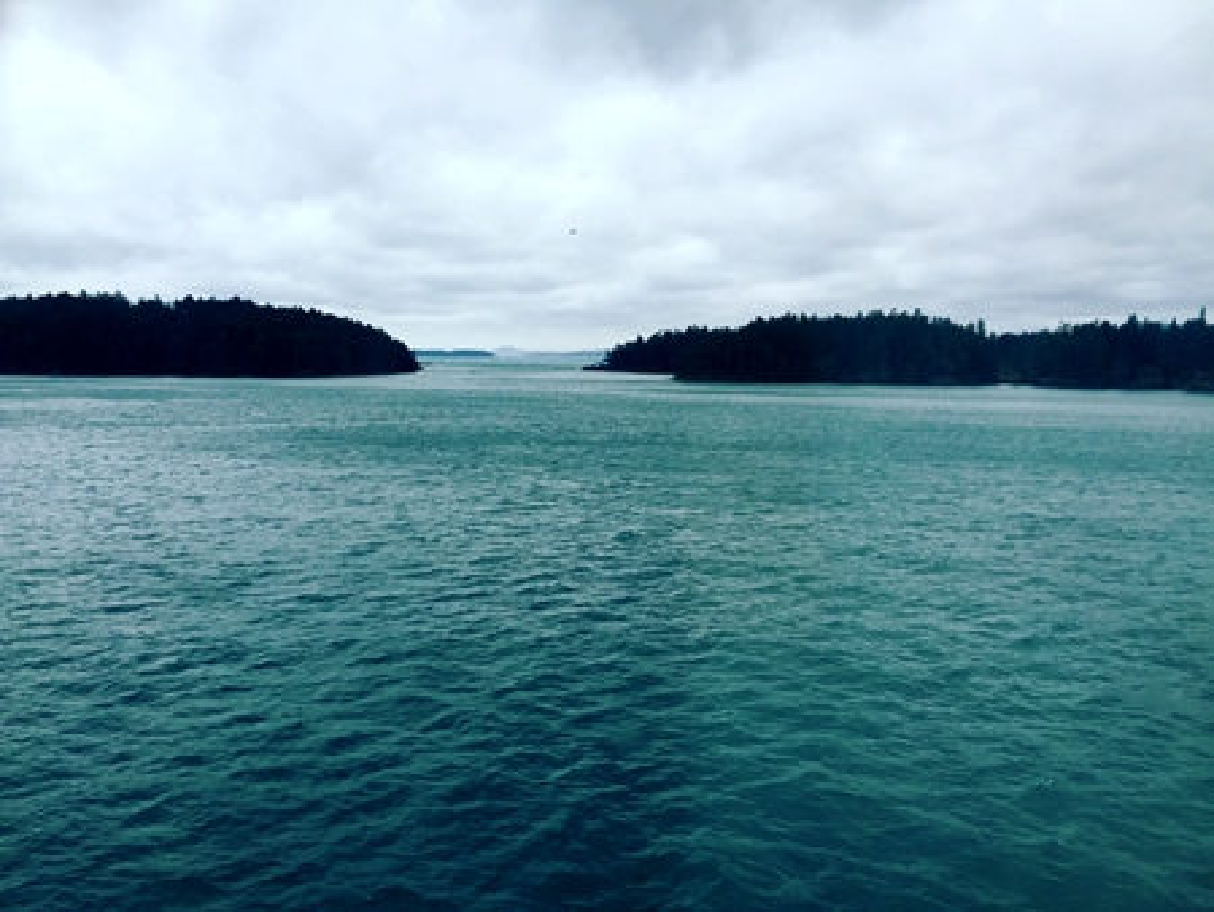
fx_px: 1018
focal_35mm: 29
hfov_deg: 61.6
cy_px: 456
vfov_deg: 48.3
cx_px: 607
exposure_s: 1/120
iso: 40
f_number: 2.2
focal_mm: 4.15
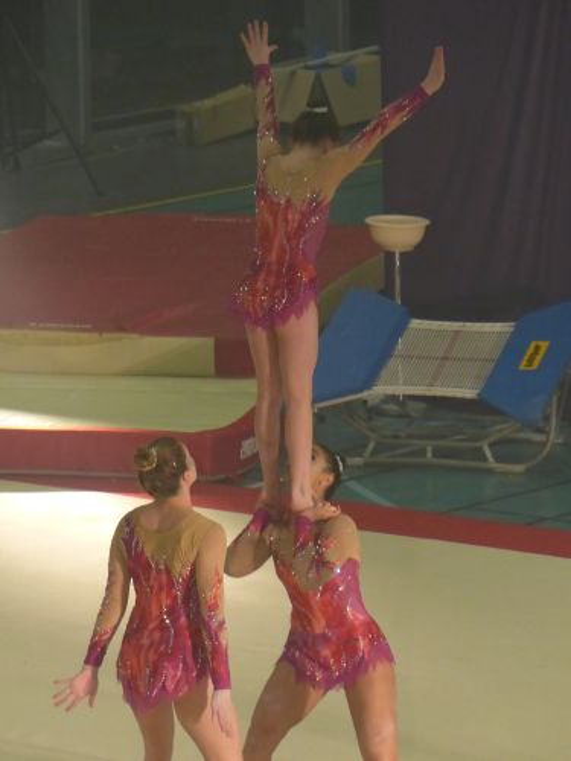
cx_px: 286
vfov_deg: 5.9
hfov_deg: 4.4
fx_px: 7434
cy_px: 380
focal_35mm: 338
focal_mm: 60.8
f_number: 2.8
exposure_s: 1/400
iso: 640
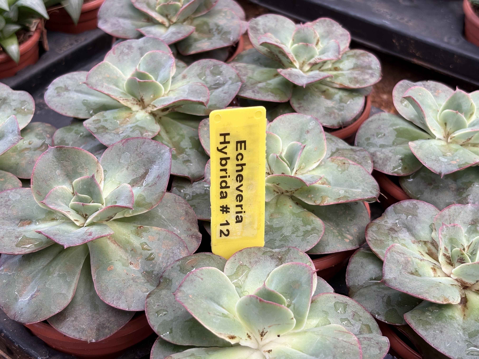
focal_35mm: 52
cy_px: 180
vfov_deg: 28.0
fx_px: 720
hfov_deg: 36.8
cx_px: 240
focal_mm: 5.96
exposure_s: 1/122
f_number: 1.6
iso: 32
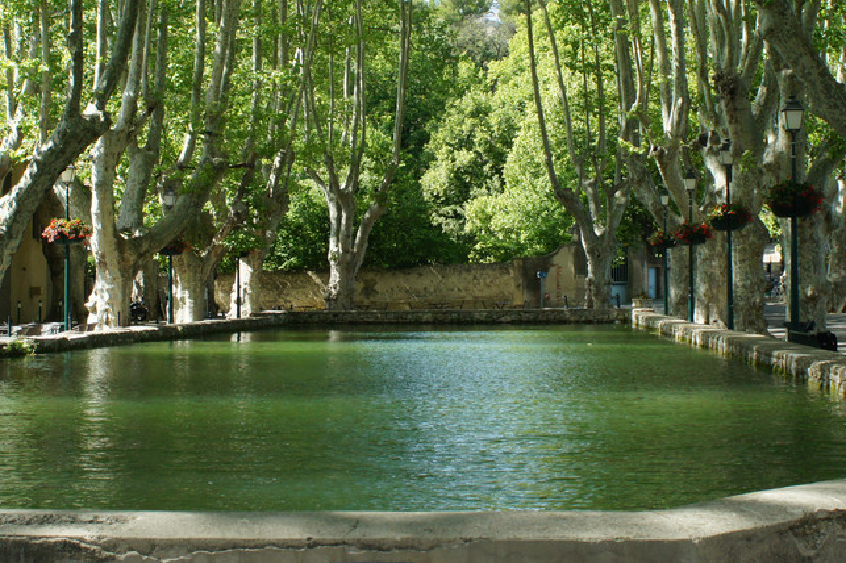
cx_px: 434
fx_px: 1644
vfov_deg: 19.3
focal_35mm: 70
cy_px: 134
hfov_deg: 28.9
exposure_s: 1/160
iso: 400
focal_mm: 30
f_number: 11
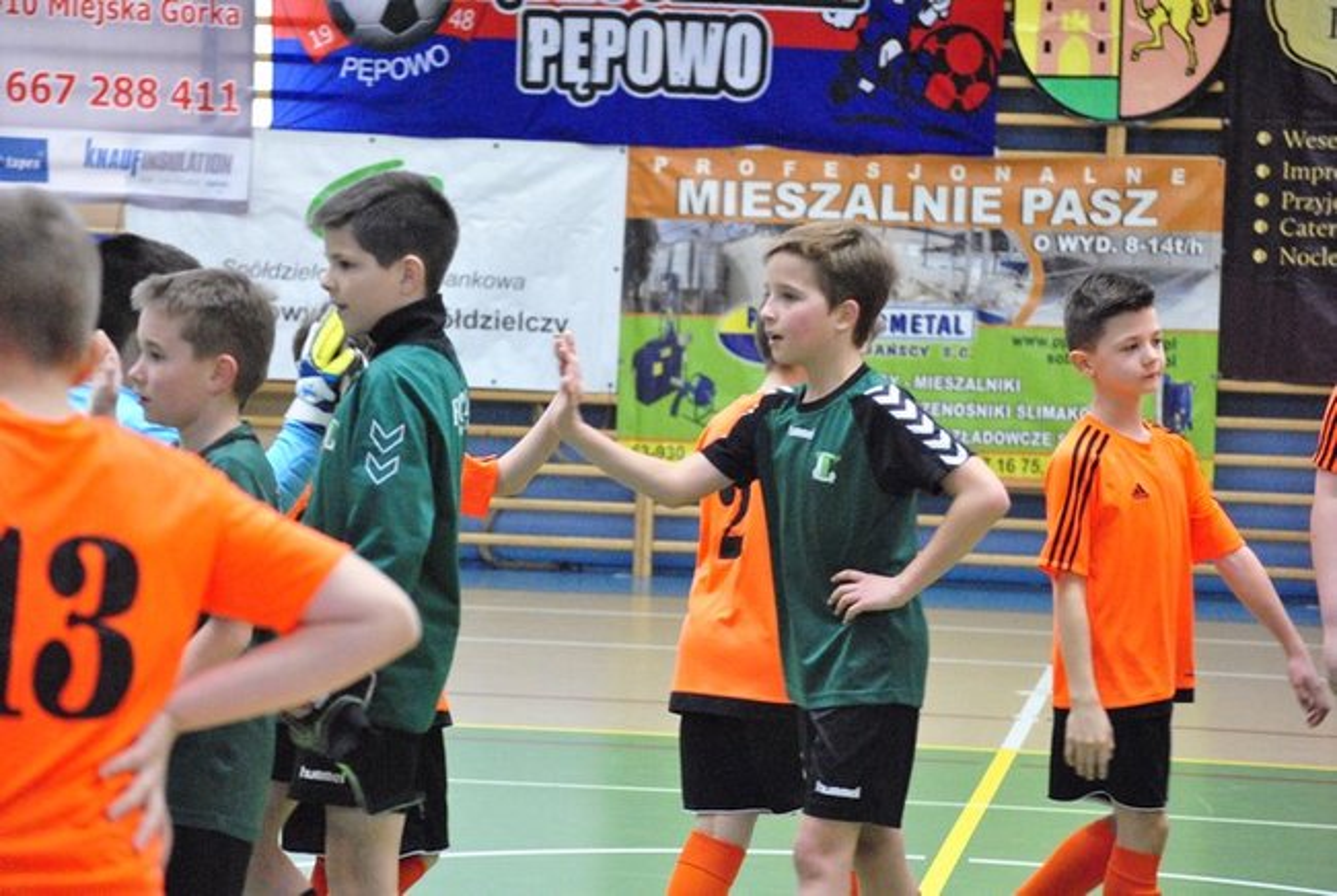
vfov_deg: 9.4
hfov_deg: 13.9
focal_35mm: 147
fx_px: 5469
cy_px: 448
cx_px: 668
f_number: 5
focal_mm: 98
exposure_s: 1/160
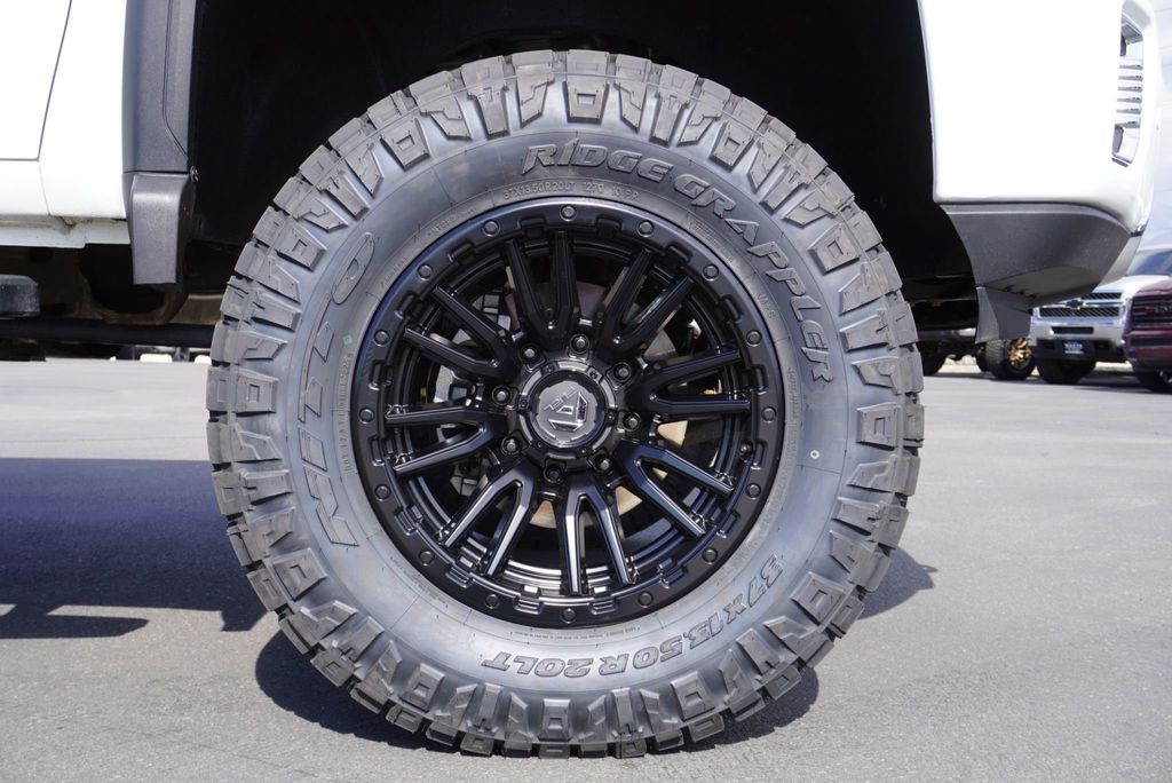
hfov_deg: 46.4
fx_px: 1368
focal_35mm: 42
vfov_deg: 31.9
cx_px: 586
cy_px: 392
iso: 100
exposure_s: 1/100
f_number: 8
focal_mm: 28
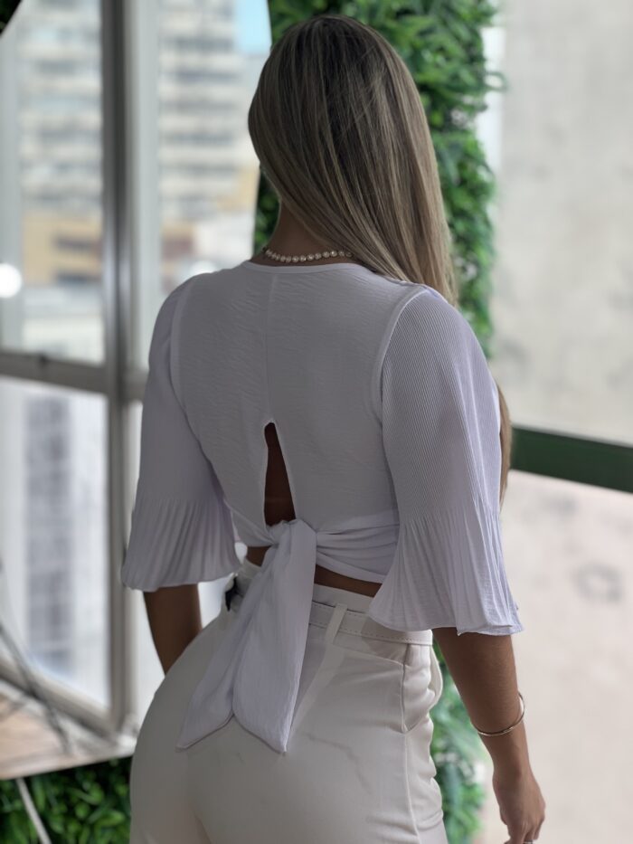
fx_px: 1877
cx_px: 316
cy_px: 422
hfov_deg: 19.1
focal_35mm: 77
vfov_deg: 25.3
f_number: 2.8
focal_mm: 9
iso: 50
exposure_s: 1/120
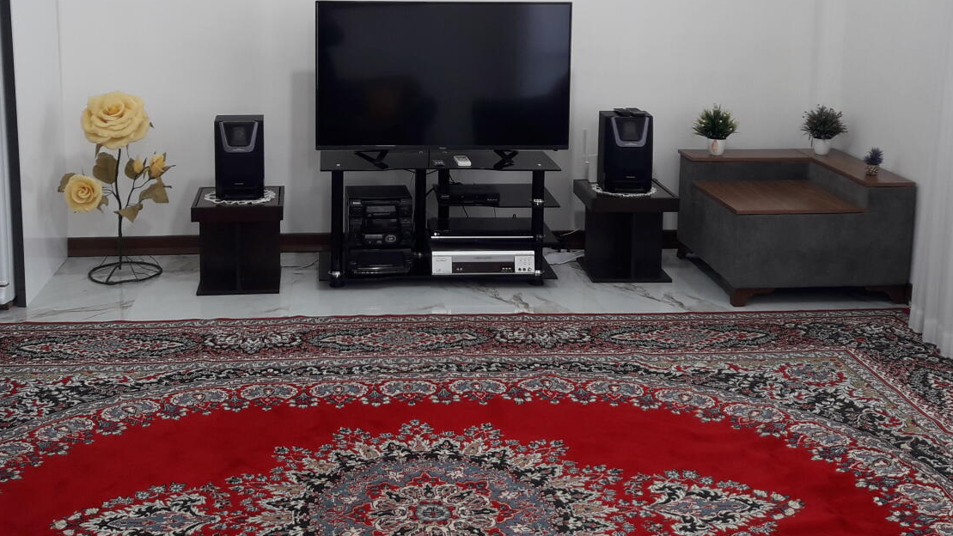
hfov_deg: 46.1
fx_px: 1112
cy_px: 111
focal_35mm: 44
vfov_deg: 26.6
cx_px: 376
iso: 40
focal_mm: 3.7
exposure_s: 1/33
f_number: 1.9
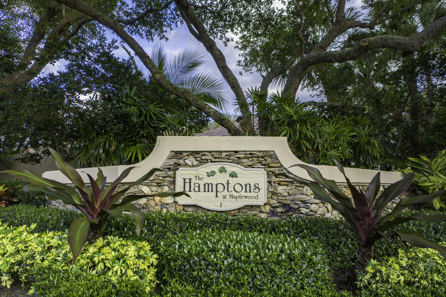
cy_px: 148
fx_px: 347
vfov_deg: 46.4
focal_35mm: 28
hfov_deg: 65.5
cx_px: 223
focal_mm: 10.26
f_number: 2.8
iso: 100
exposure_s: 1/50
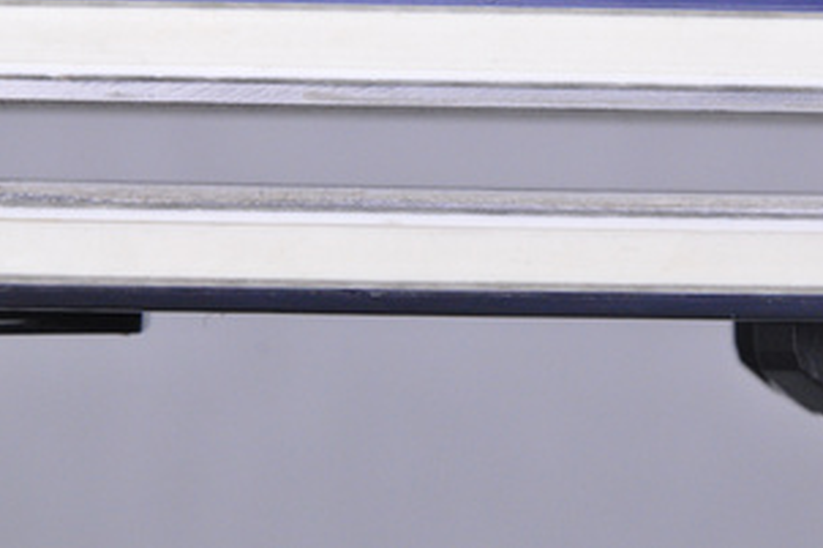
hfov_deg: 8.8
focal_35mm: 235
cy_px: 146
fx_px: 5363
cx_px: 567
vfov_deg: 5.8
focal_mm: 105
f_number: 9.5
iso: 3200
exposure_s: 1/125
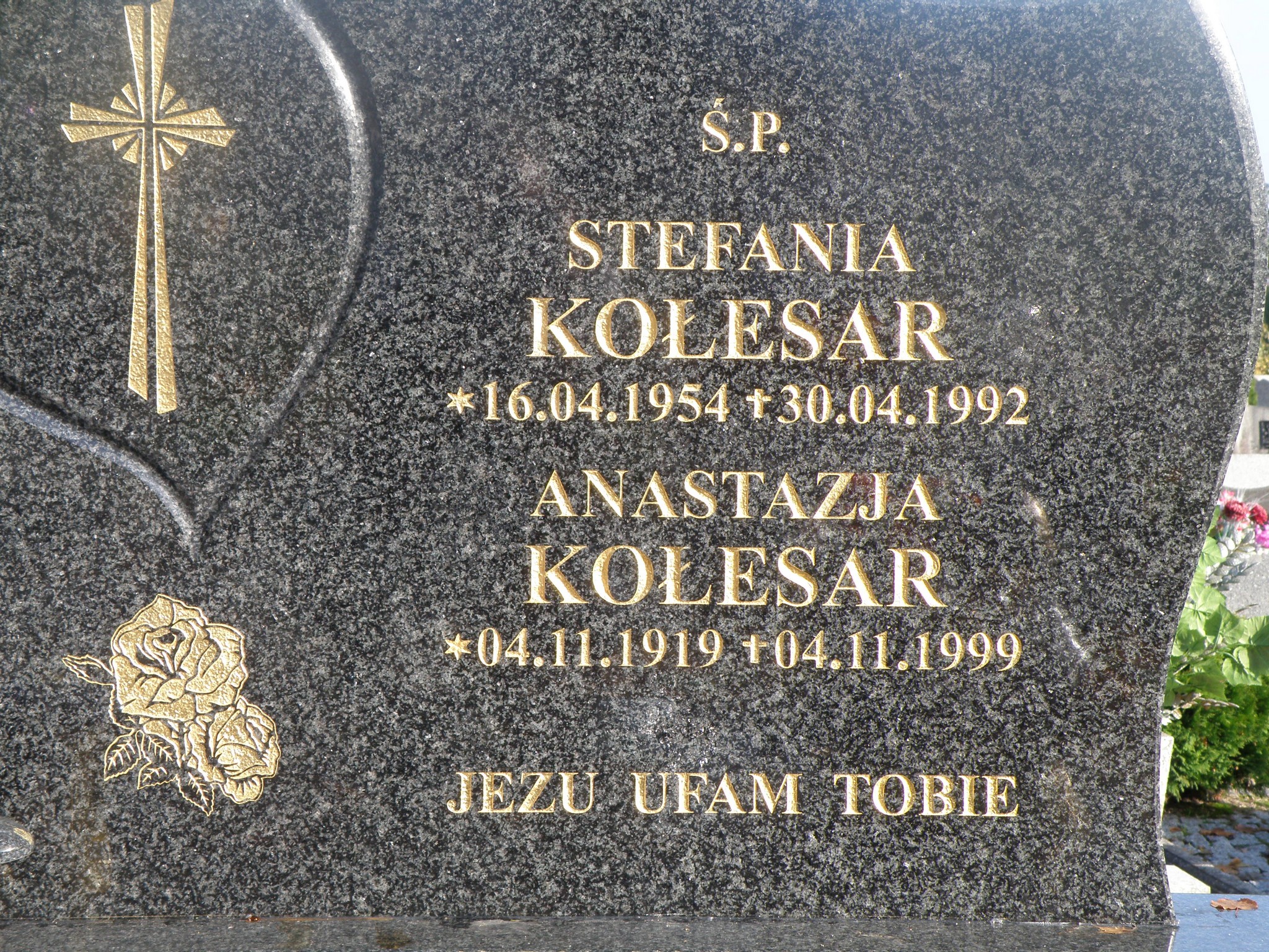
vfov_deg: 19.1
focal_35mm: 77
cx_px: 634
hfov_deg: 25.3
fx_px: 2823
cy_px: 476
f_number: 5.6
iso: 64
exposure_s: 1/125
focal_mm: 13.76
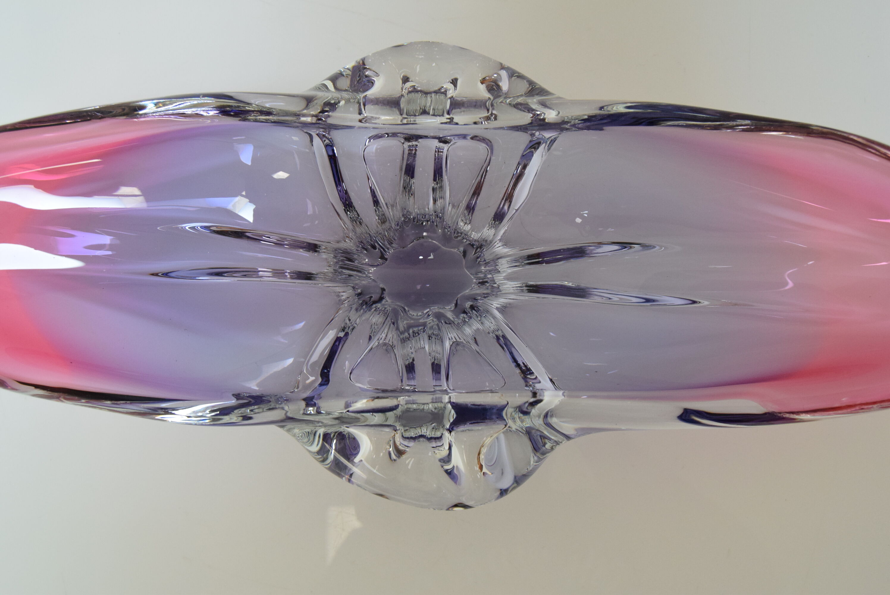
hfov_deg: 61.9
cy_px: 298
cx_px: 445
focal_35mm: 30
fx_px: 742
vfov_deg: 43.7
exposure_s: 1/160
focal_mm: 20
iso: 1600
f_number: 6.3
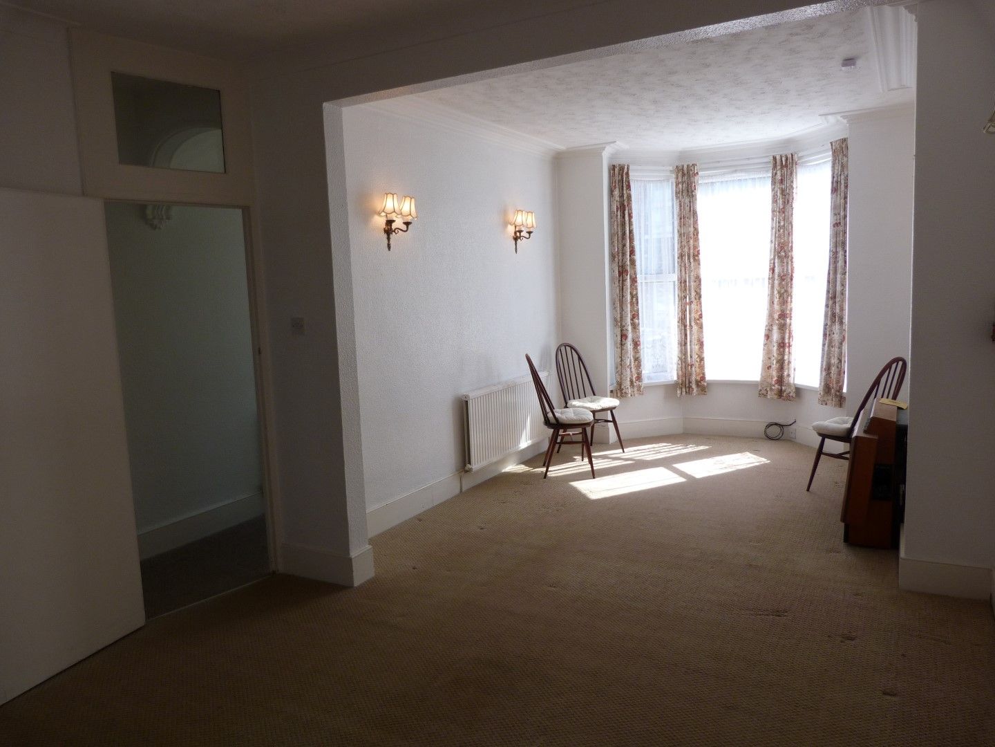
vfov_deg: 54.9
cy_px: 374
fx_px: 719
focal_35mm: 25
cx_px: 498
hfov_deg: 69.4
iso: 80
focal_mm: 4.5
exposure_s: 1/100
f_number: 2.8
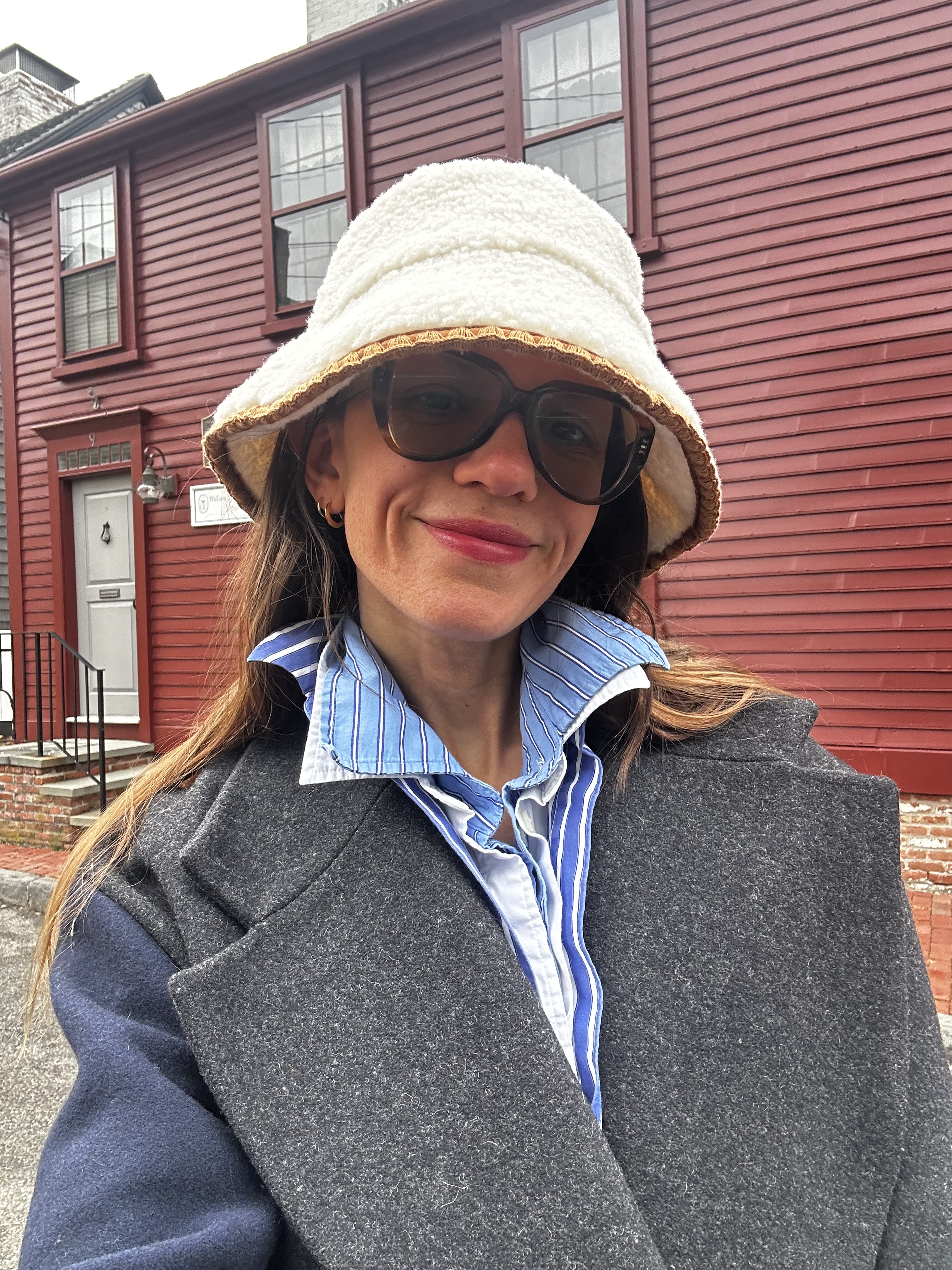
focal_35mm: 23
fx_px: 843
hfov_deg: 58.9
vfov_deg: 73.9
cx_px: 476
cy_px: 635
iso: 50
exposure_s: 1/121
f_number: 1.9
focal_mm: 2.69
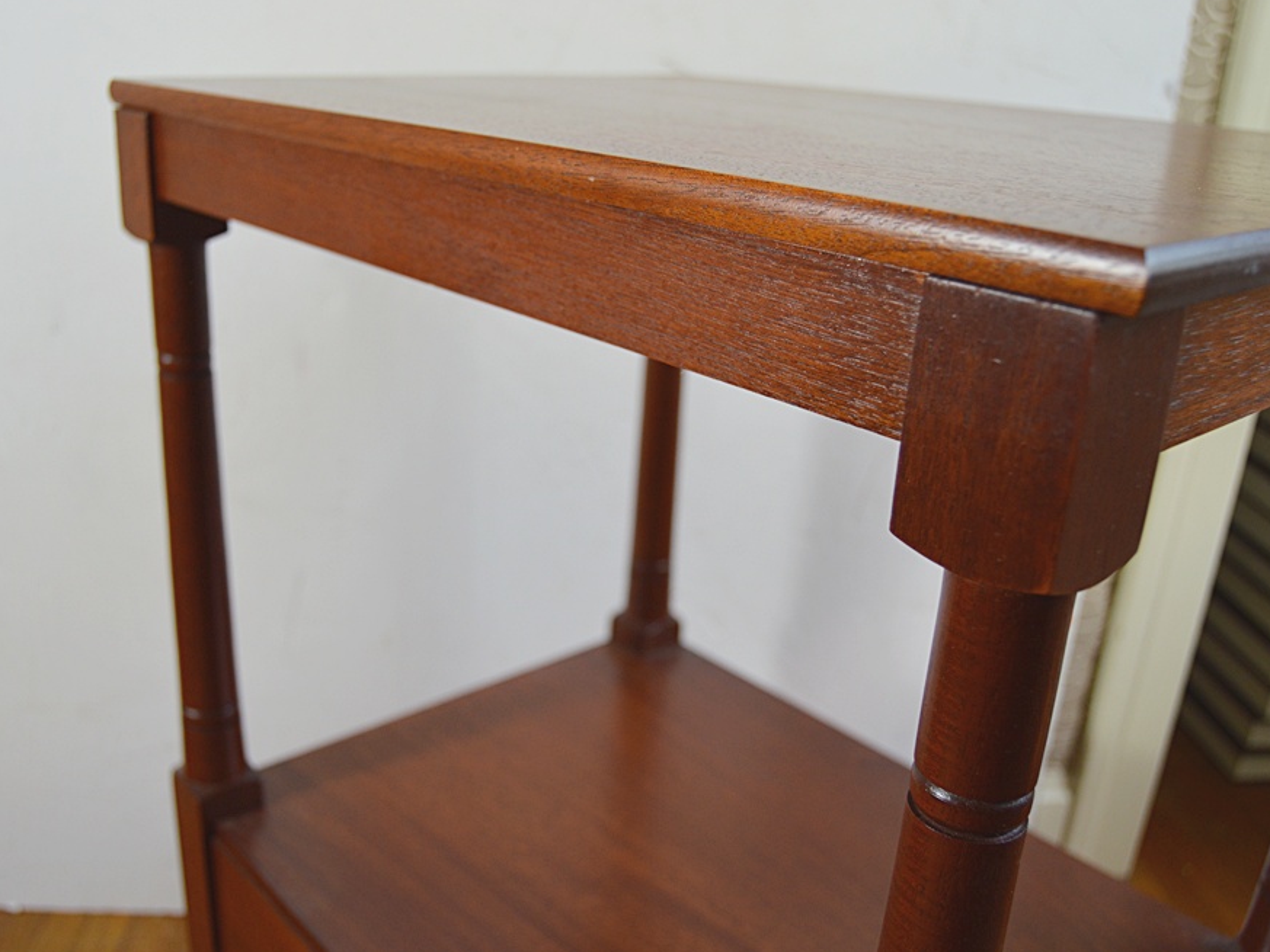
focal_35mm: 33
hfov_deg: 55.2
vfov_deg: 43.0
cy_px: 479
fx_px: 1211
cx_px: 559
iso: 450
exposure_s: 1/60
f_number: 3.5
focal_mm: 20
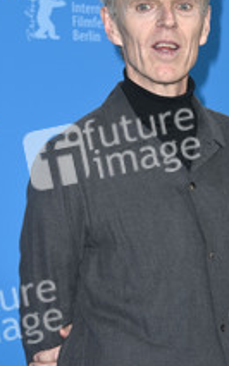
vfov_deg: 11.0
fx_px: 1909
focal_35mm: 191
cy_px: 235
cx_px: 162
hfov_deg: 6.9
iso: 640
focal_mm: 100
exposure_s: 1/250
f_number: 5.6
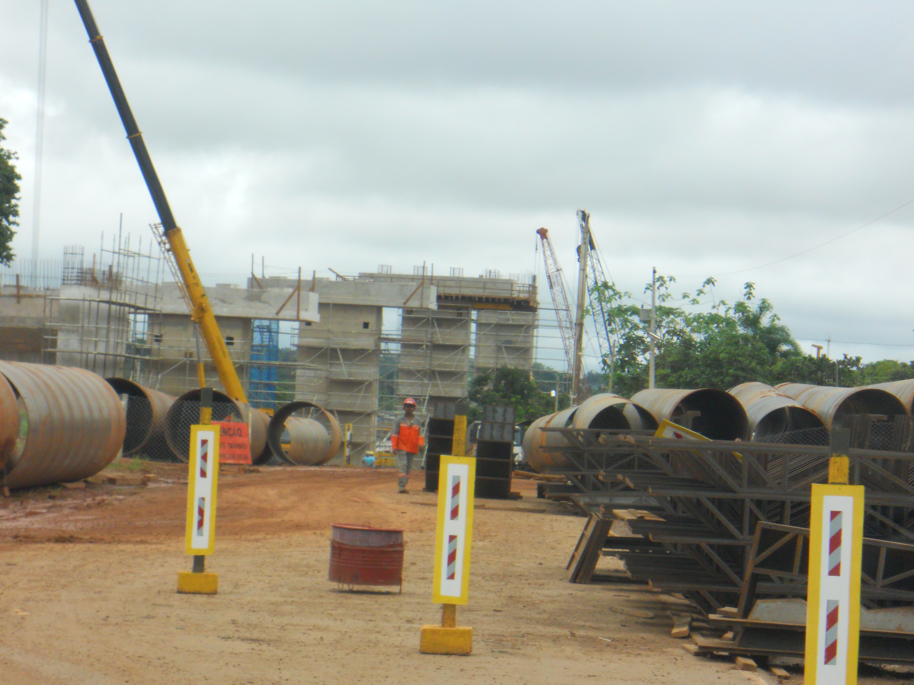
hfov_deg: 14.1
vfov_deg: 10.6
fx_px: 3697
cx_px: 457
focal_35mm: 140
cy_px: 342
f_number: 6.6
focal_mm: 25
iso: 250
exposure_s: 1/500
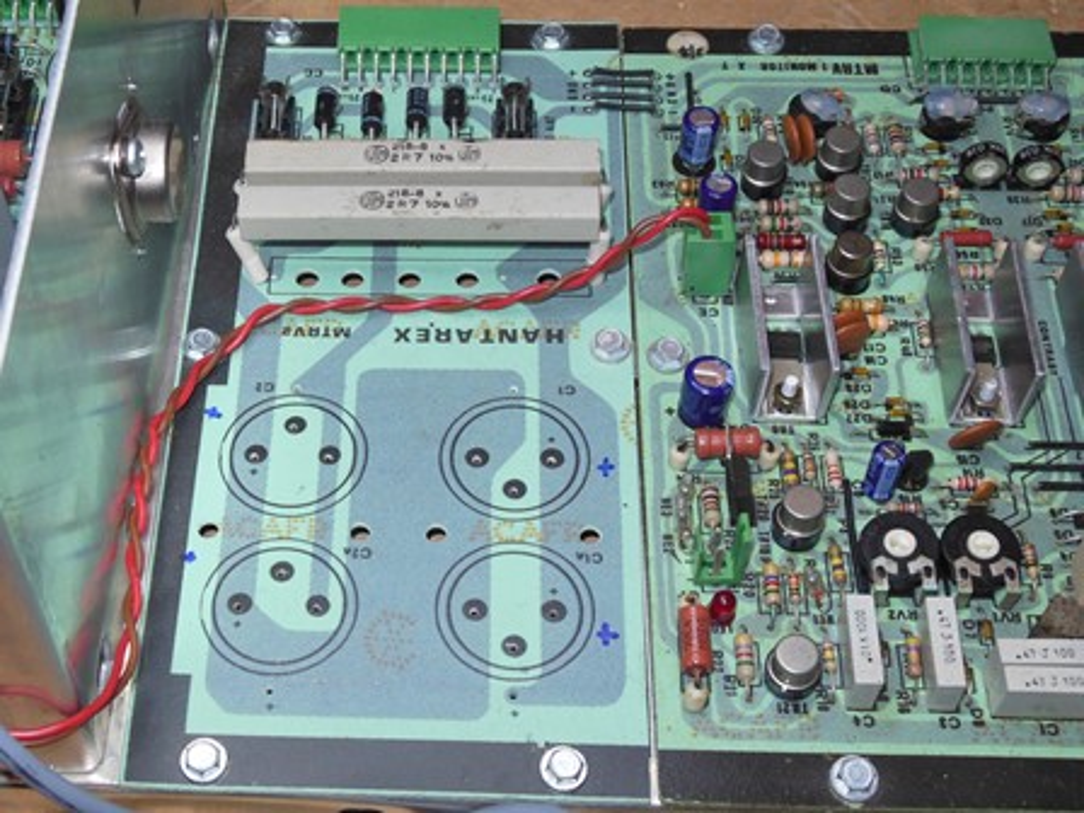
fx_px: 1347
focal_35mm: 43
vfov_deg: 33.6
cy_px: 406
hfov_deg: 43.9
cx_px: 542
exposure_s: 1/40
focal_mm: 7.7
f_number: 7.5
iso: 200
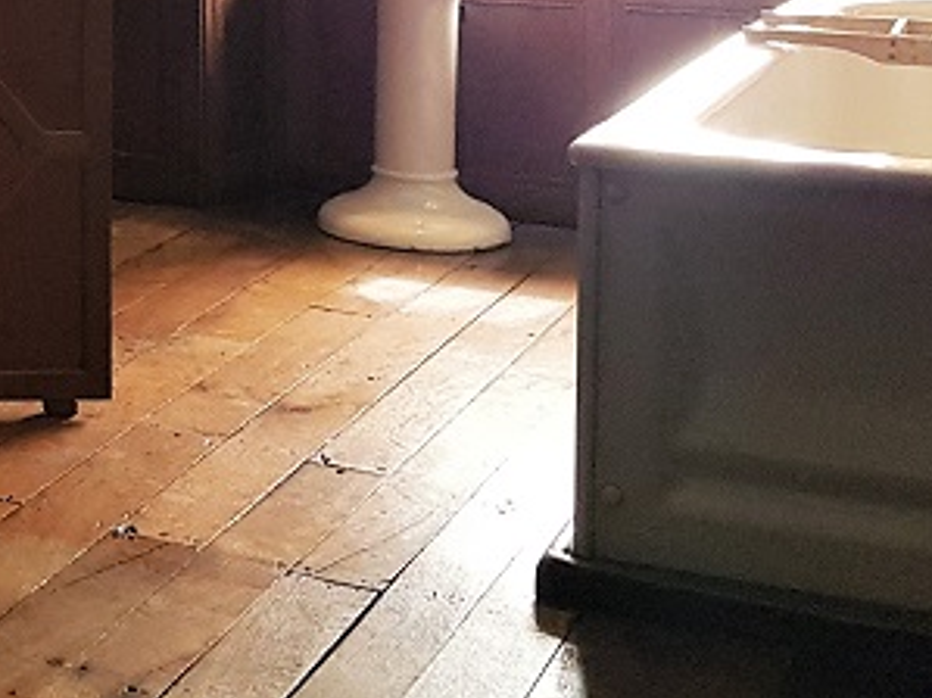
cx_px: -374
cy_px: -106
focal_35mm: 87
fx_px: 2341
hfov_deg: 20.1
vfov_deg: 16.4
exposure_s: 1/17
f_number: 1.7
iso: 200
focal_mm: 4.2
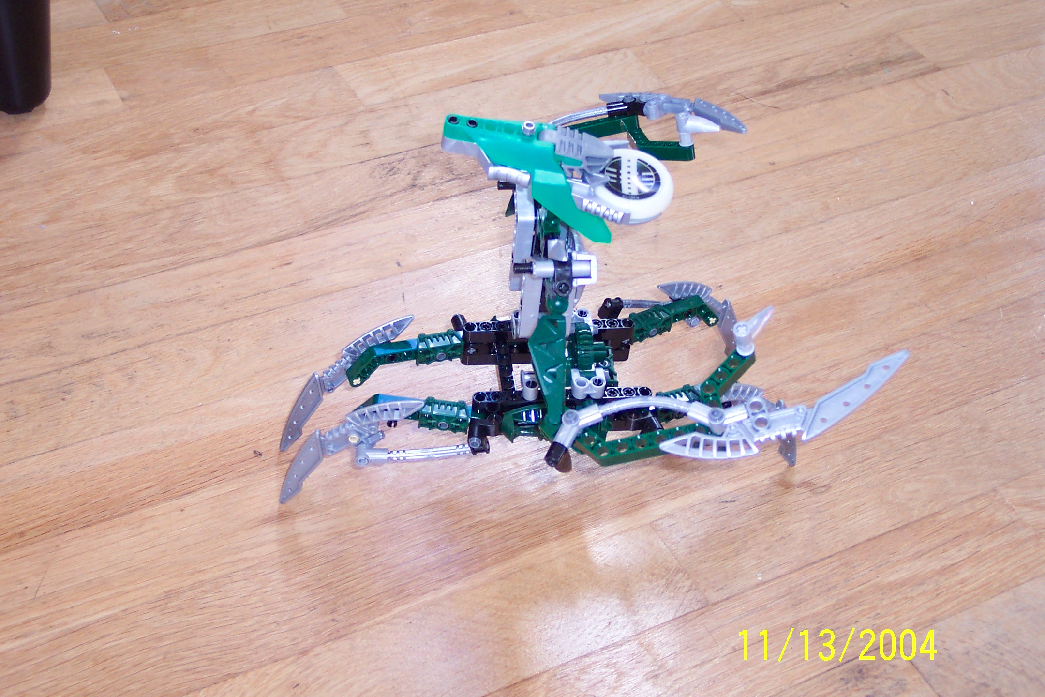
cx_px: 522
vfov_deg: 26.5
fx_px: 1480
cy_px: 348
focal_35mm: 51
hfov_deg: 38.9
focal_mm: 10.7
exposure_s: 1/45
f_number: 3.4
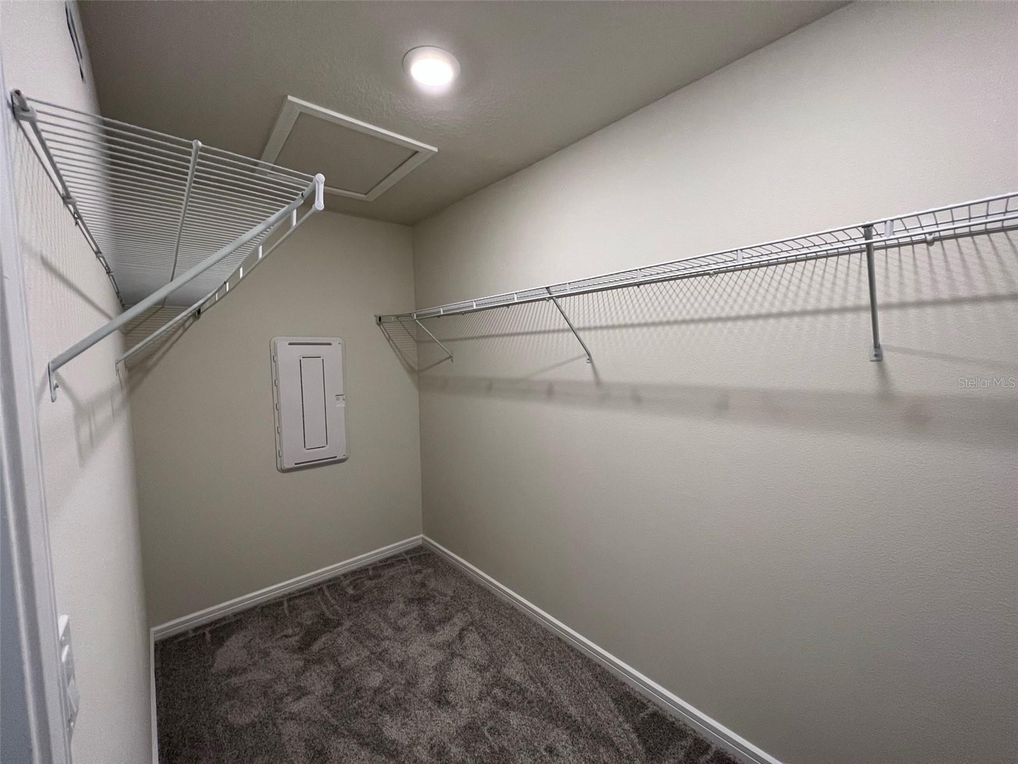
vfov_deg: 89.9
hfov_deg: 106.2
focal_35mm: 13
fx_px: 382
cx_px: 509
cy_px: 382
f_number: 1.8
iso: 200
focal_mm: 1.57
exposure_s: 1/120
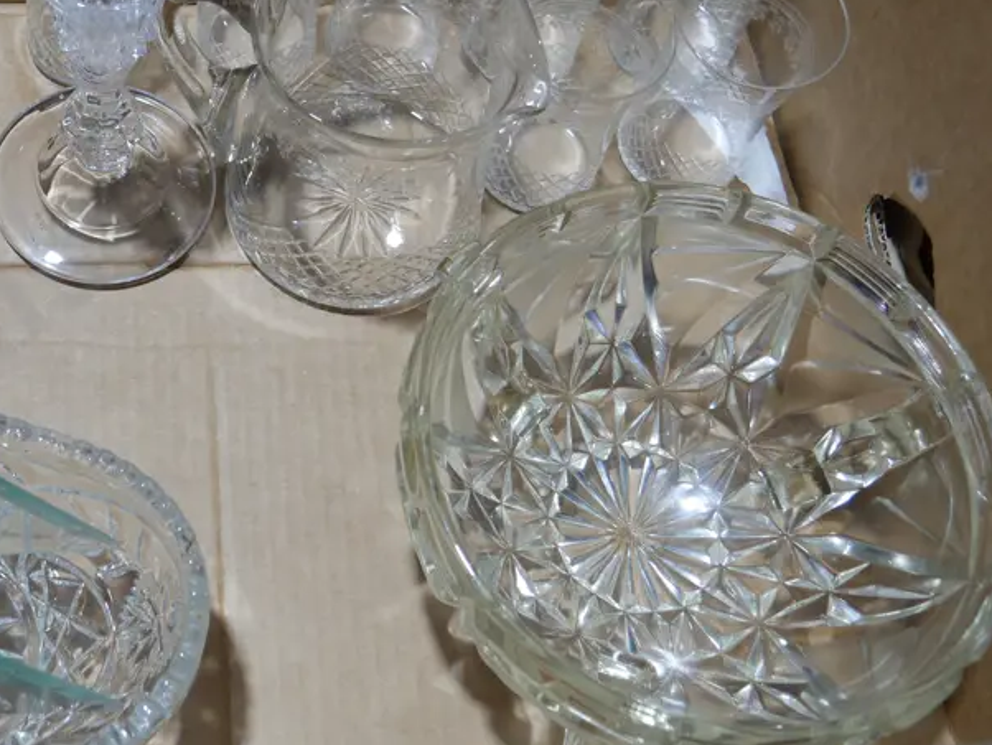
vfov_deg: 28.1
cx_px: 203
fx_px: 1462
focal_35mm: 51
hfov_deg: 36.3
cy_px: 166
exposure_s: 1/80
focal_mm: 15
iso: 200
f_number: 3.6
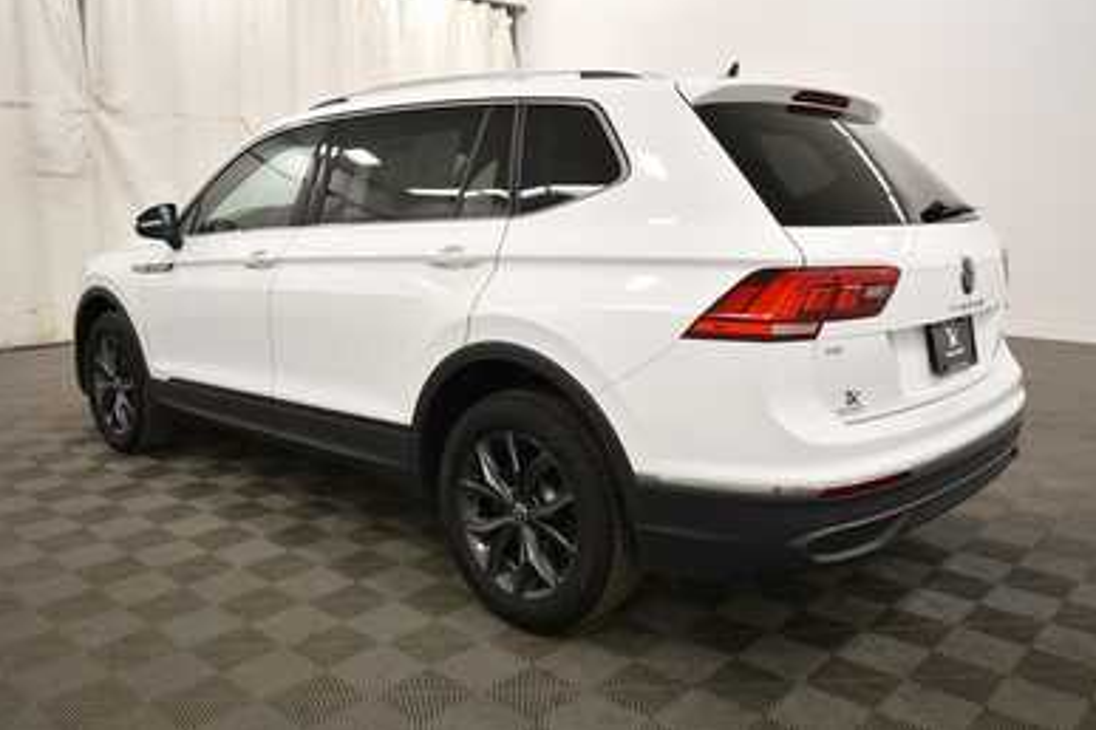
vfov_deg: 42.3
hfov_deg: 60.3
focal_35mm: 31
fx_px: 944
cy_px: 355
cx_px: 558
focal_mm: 20
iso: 800
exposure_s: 1/160
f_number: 5.6
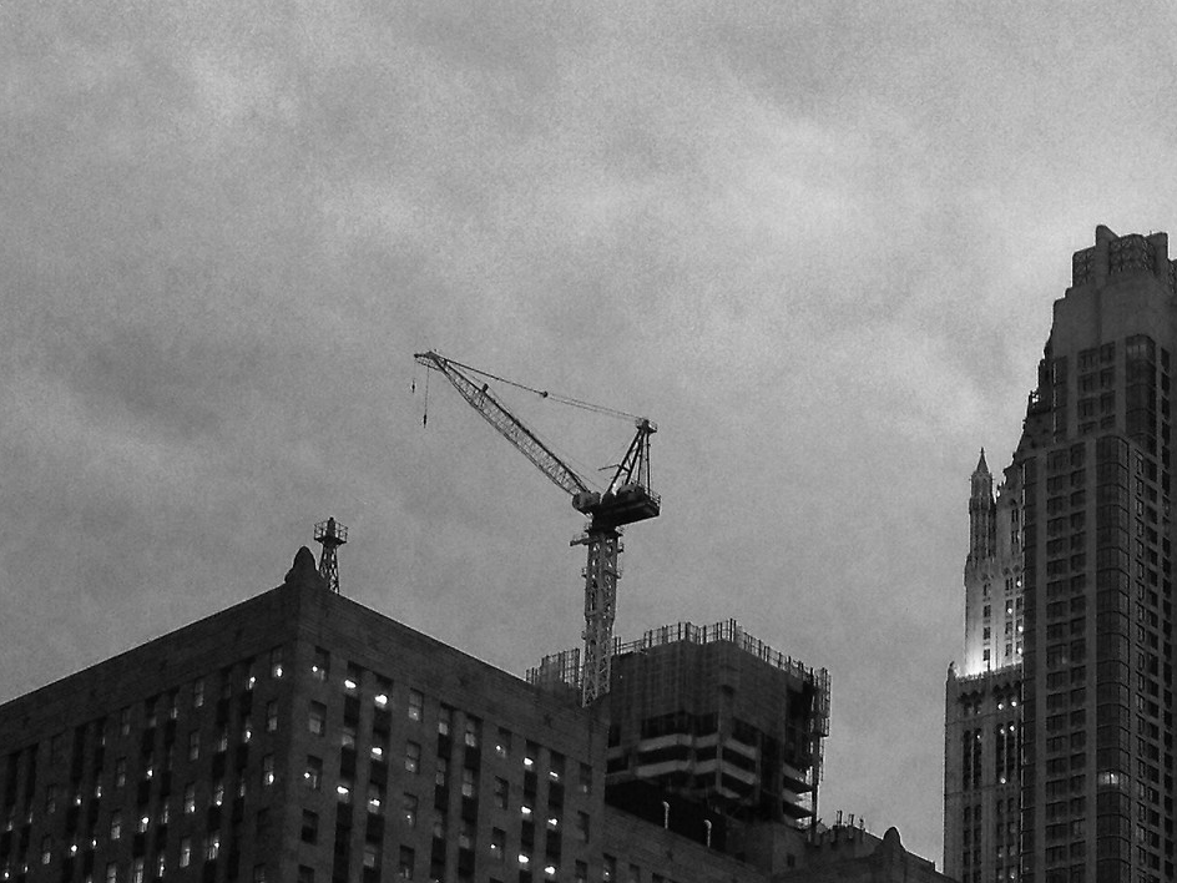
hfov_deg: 21.3
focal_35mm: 89
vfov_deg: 16.1
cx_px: 1162
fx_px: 3026
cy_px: 999
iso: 64
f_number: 2.4
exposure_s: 1/20
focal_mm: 4.28
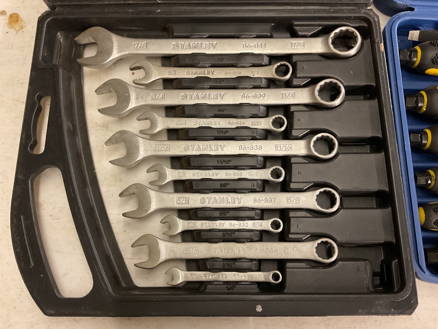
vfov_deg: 48.2
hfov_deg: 61.7
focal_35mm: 29
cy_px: 164
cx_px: 219
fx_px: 367
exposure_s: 1/40
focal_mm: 3
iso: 250
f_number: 1.8
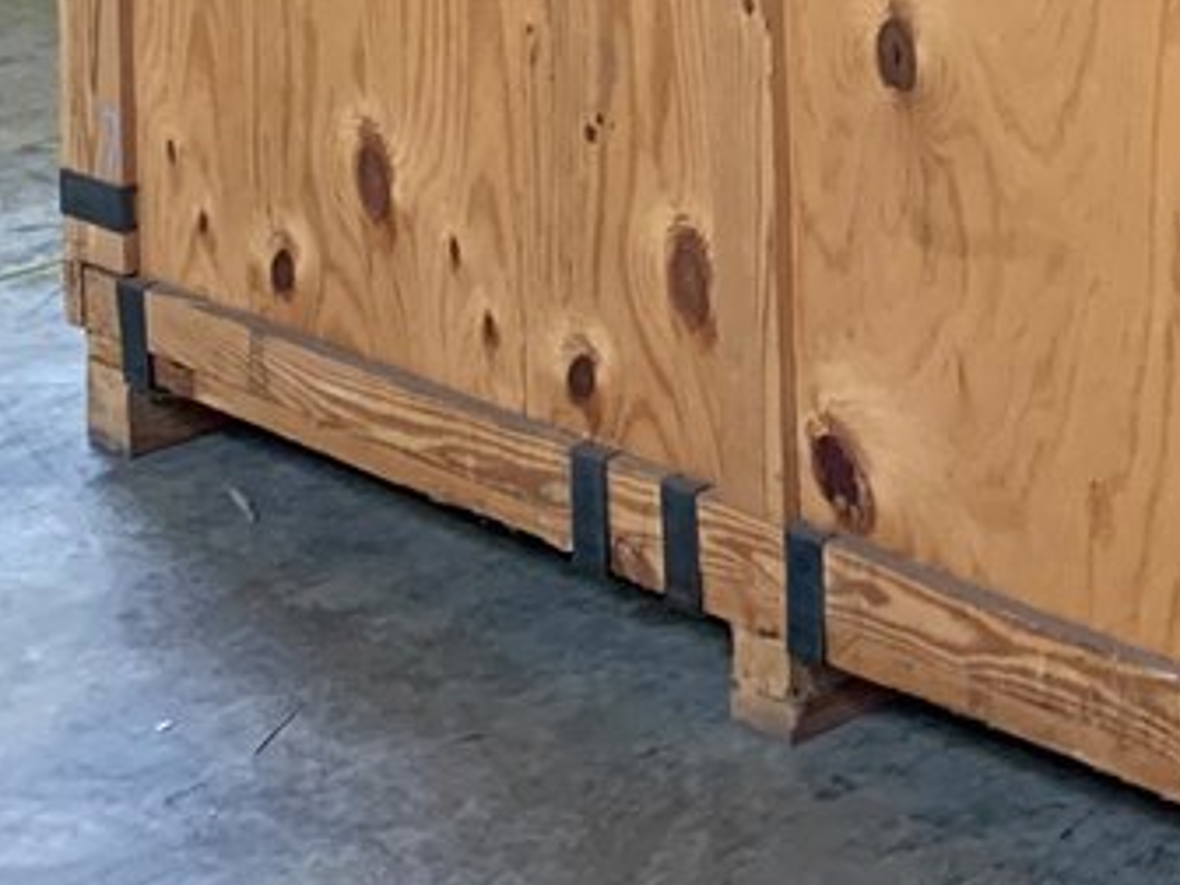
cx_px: 1273
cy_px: -901
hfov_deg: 16.4
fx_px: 3988
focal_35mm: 117
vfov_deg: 11.4
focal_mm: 4.25
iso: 250
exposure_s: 1/60
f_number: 1.8
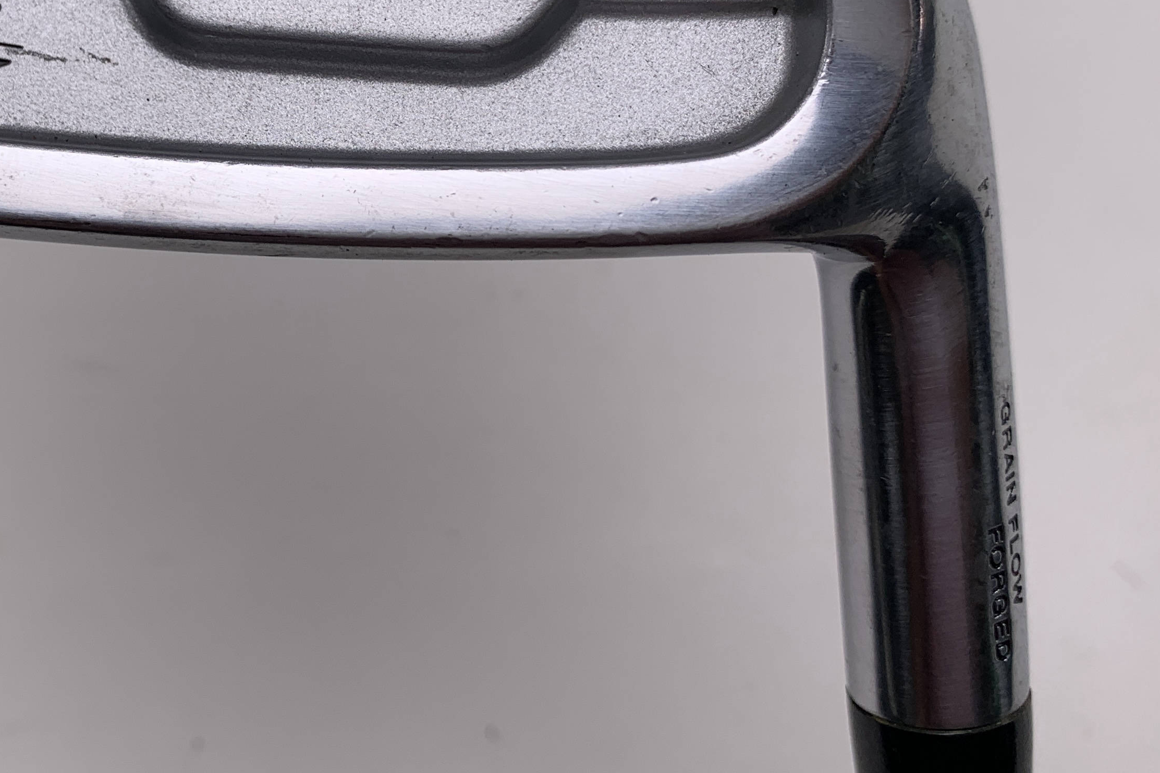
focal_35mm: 49
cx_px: 315
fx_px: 1579
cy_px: 193
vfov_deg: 27.2
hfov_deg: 39.4
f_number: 1.8
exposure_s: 1/476
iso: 25
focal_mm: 4.25
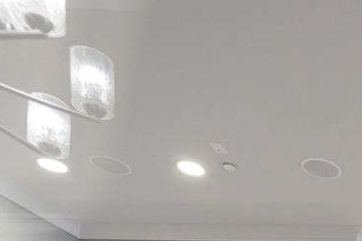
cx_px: 557
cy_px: 503
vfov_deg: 16.8
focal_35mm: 56
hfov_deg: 25.6
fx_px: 563
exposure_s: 1/30
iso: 2500
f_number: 8
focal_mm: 13
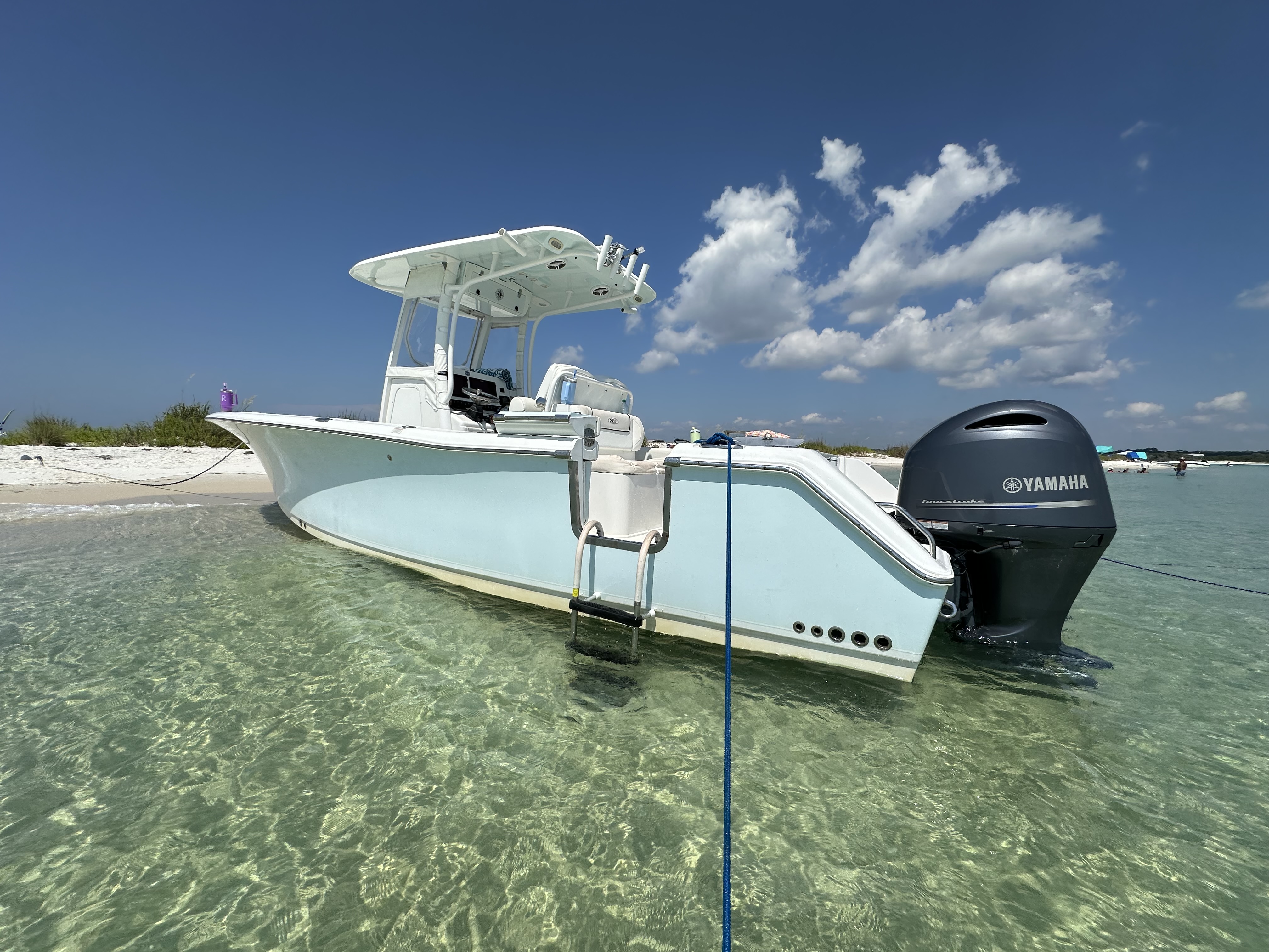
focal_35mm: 14
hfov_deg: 102.1
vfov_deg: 85.7
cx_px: 634
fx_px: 513
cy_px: 476
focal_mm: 2.22
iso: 50
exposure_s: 1/5814
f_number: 2.2
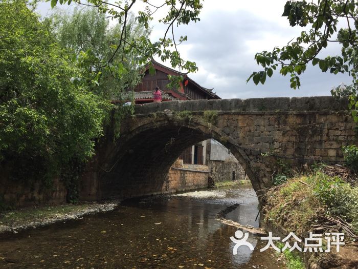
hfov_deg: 61.7
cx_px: 179
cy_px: 134
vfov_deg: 48.2
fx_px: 300
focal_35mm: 29
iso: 32
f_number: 2.2
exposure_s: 1/1364
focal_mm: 4.15
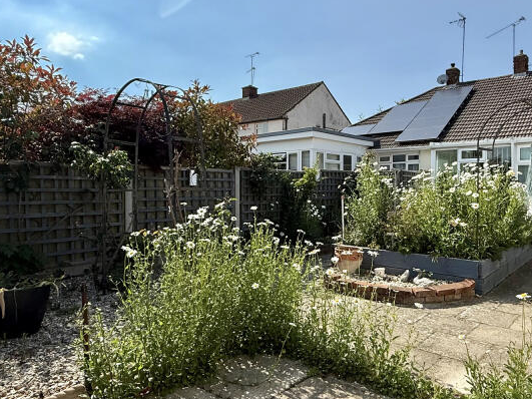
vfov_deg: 51.3
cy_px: 196
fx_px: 415
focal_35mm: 27
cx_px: 315
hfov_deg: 64.8
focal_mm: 2.22
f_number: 2.2
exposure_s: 1/3125
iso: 64
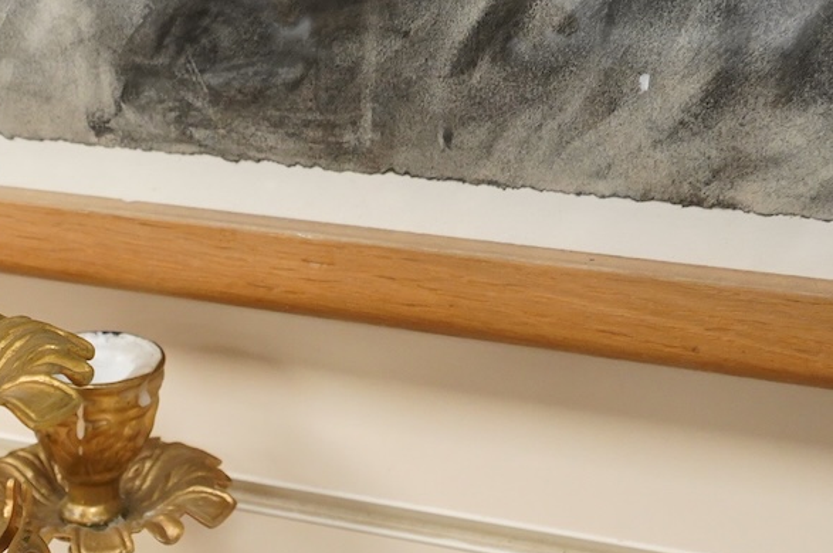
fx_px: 1895
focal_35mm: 82
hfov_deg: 23.0
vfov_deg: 15.7
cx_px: -138
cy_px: 737
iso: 3200
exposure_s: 1/100
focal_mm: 28
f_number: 7.1
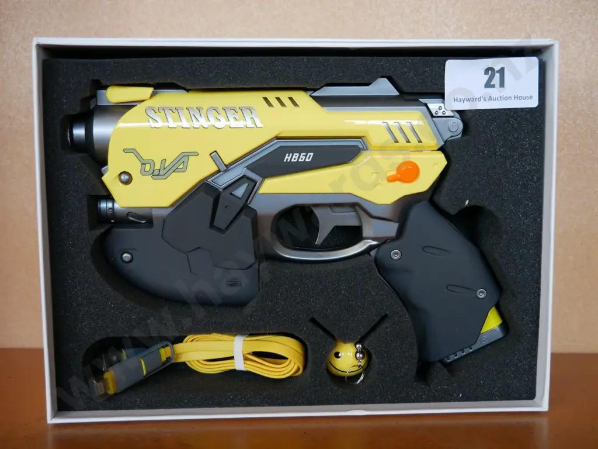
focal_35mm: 46
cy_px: 224
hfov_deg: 41.2
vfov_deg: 31.5
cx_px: 299
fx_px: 795
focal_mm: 23
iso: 1000
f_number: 4.3
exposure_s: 1/60
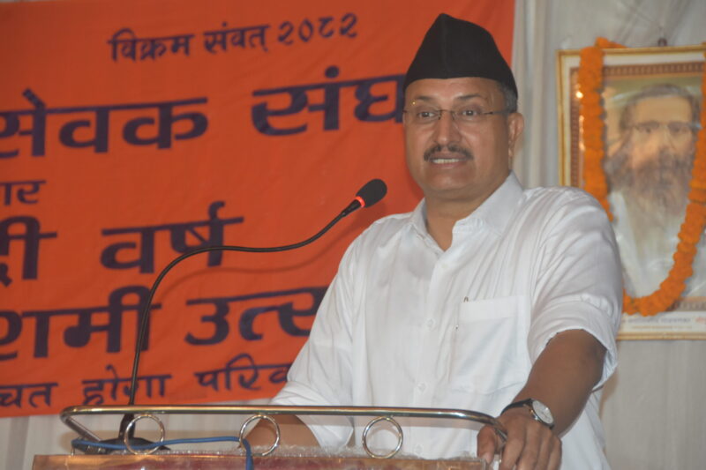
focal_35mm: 158
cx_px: 353
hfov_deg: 13.0
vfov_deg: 8.7
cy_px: 235
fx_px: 3088
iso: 1600
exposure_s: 1/60
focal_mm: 105
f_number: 5.3
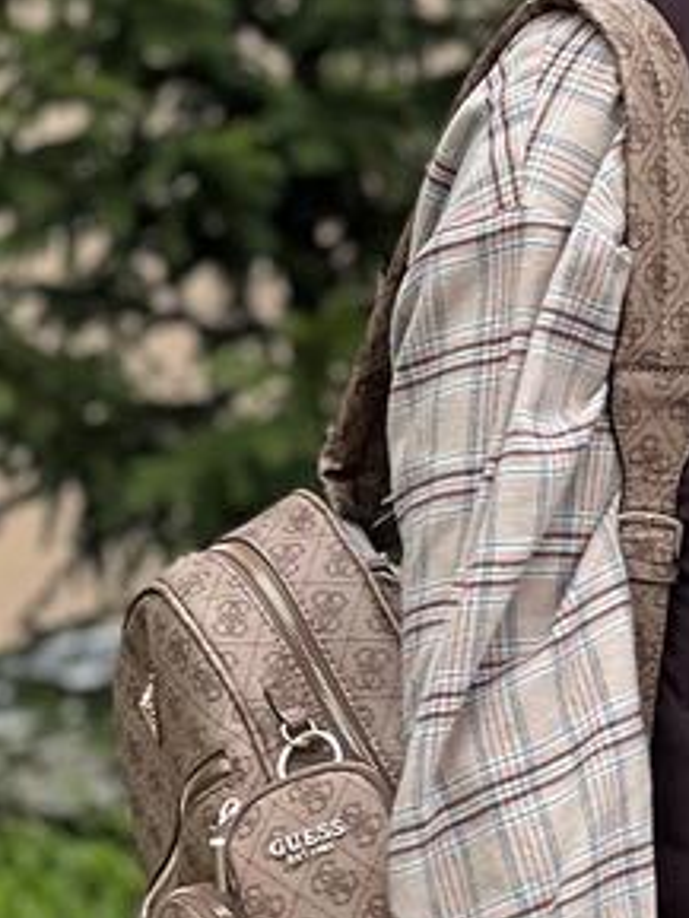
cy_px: 146
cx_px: 705
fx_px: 7240
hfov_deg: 5.4
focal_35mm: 273
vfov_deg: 7.2
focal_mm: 9
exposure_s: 1/224
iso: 25
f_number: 2.8
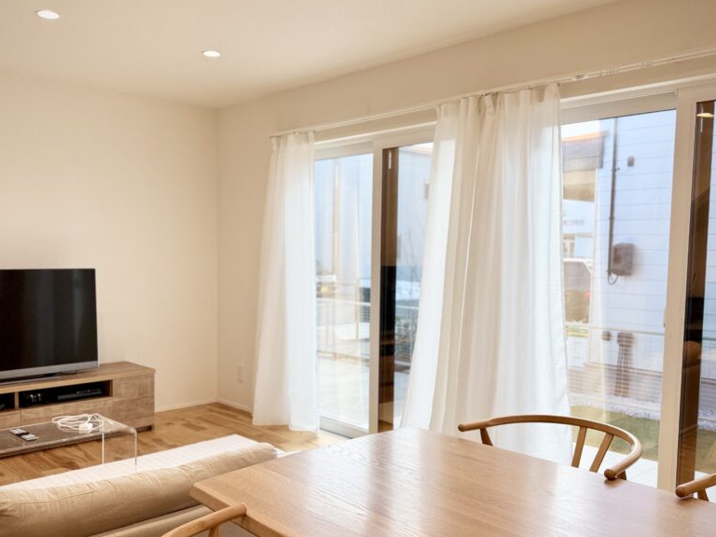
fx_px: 662
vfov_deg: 44.1
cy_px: 300
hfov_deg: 56.8
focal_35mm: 32
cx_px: 337
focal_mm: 6.76
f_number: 1.78
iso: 80
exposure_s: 1/387
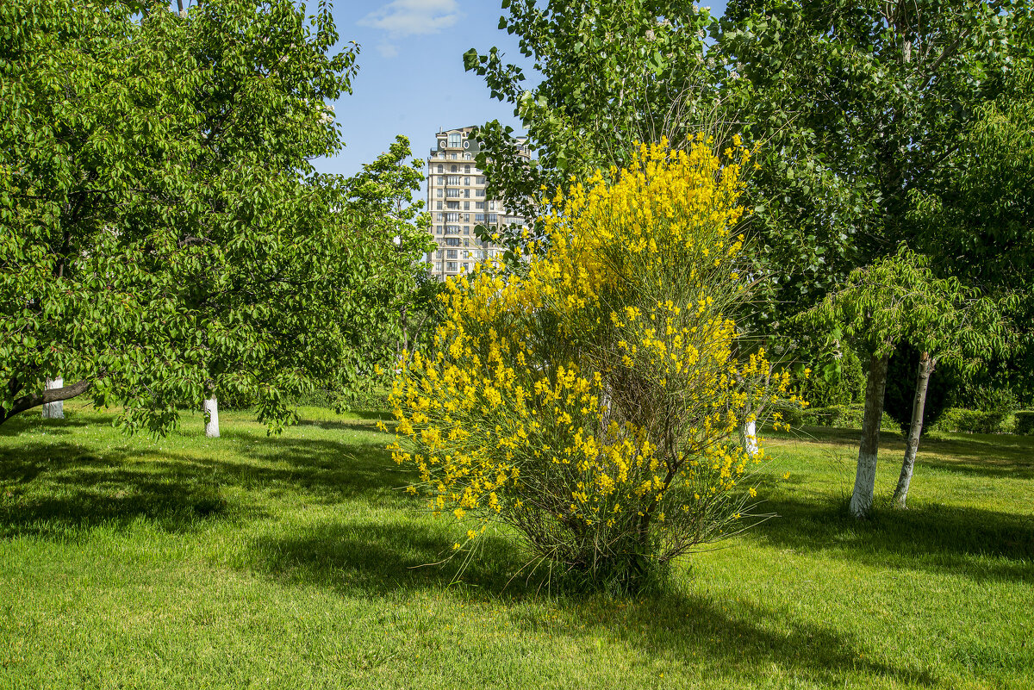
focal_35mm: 40
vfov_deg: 33.4
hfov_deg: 48.4
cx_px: 517
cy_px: 345
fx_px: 1149
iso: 100
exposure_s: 1/80
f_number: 11
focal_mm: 40
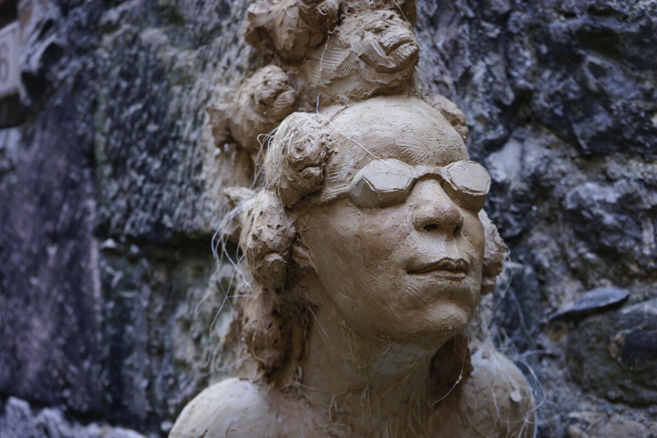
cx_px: 328
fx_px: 1040
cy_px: 219
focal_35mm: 57
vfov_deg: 23.8
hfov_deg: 35.1
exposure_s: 1/80
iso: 2000
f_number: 5.6
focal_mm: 57
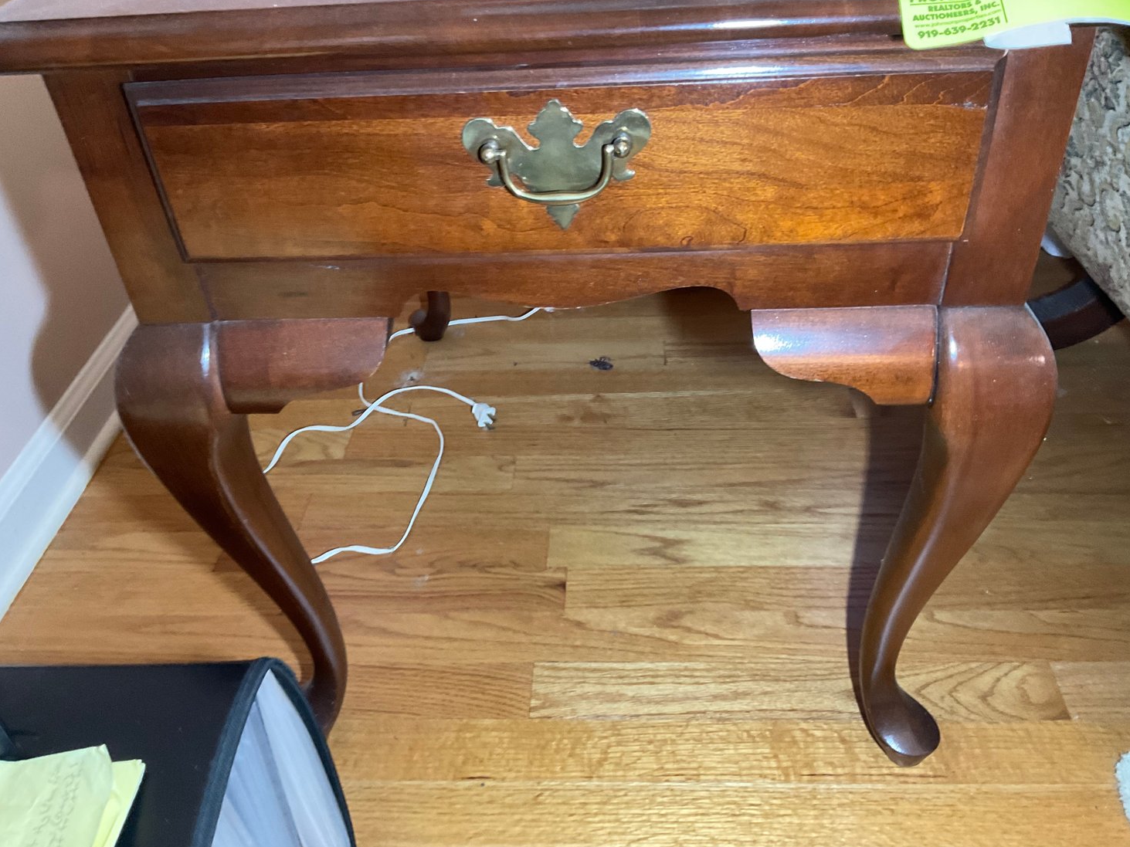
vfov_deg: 46.8
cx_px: 584
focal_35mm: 30
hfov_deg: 60.0
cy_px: 420
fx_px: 979
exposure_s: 1/40
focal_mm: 3
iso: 200
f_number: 1.8
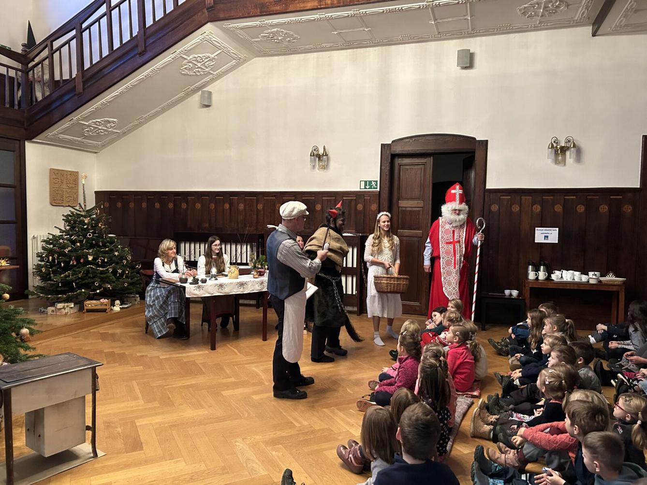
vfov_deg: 53.1
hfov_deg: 67.3
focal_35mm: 26
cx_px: 324
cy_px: 242
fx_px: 486
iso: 500
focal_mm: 5.7
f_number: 1.5
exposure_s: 1/50
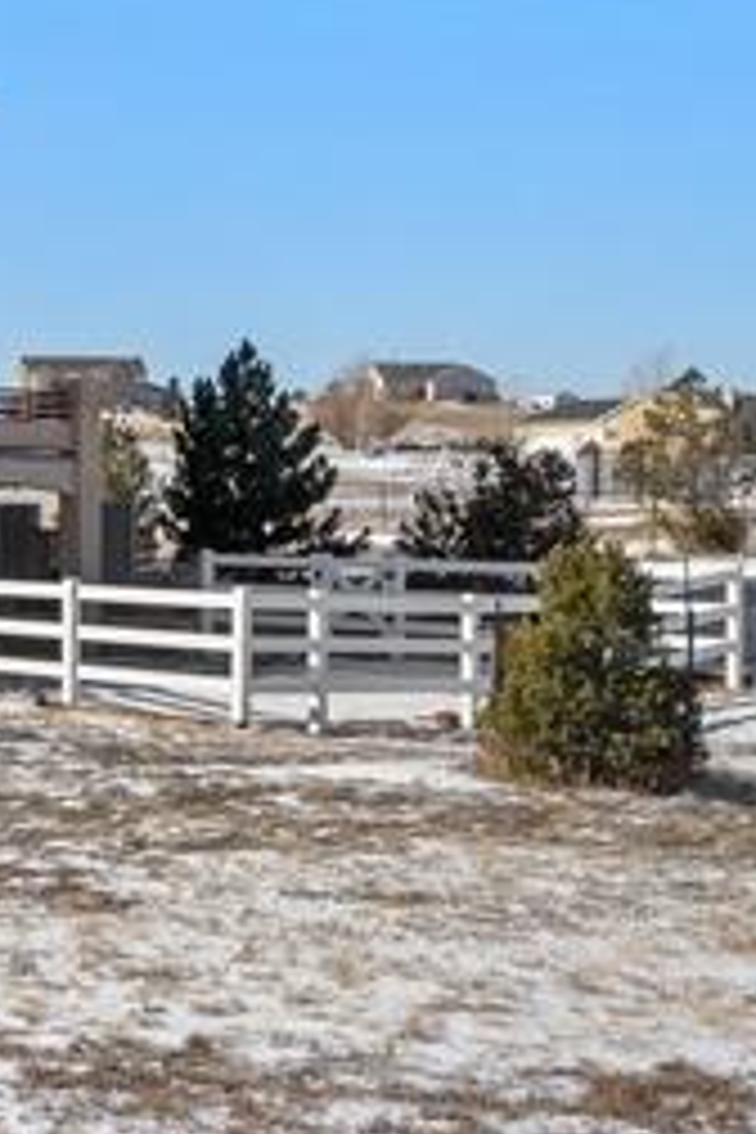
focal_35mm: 71
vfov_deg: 27.9
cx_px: -315
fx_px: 2236
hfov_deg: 17.6
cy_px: 243
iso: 200
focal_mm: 28
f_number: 5.6
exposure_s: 1/1500
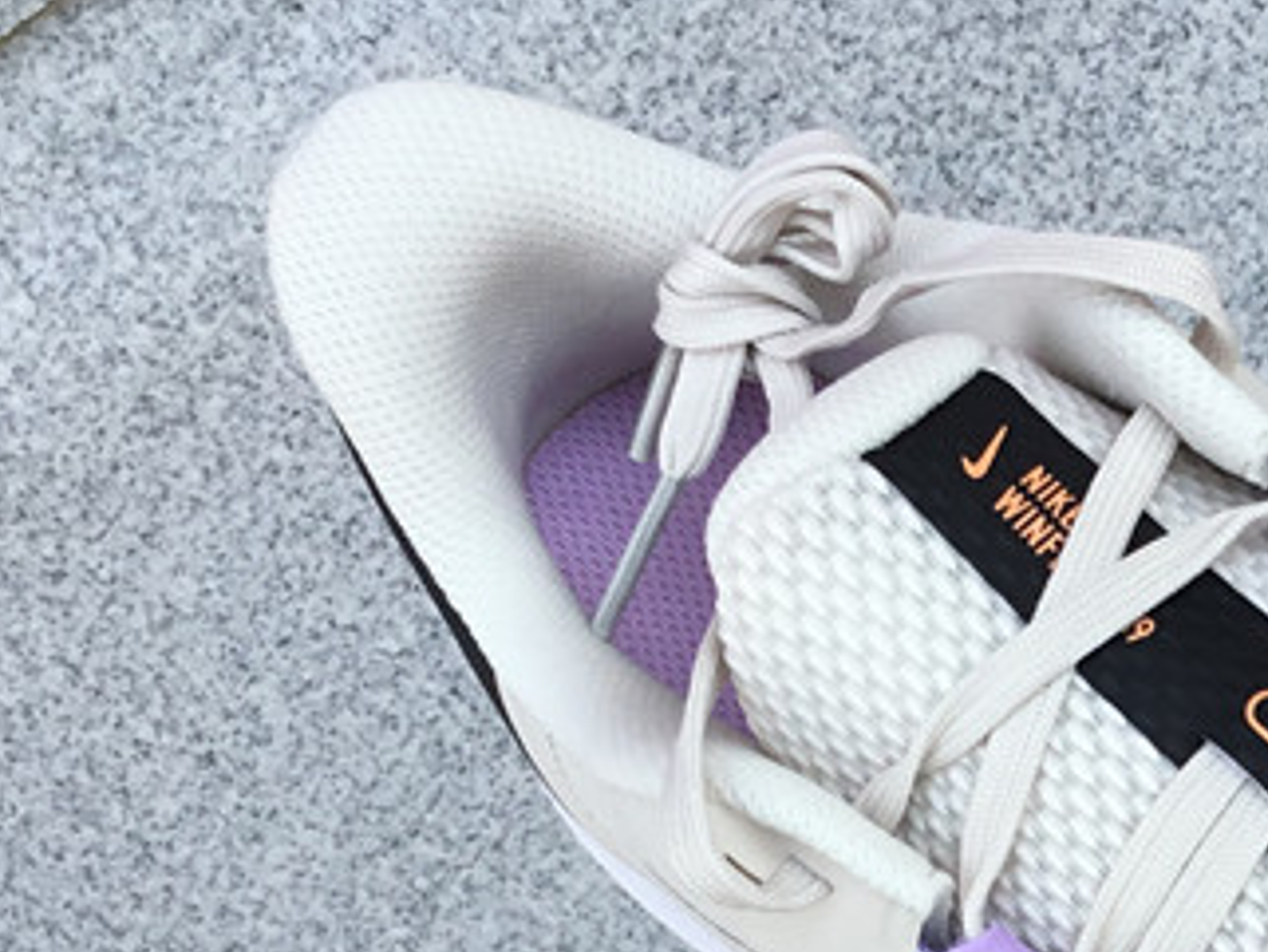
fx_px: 3188
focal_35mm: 87
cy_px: 1005
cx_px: 1446
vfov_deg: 16.5
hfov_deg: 21.2
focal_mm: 3.3
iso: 25
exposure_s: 1/298
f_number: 2.4
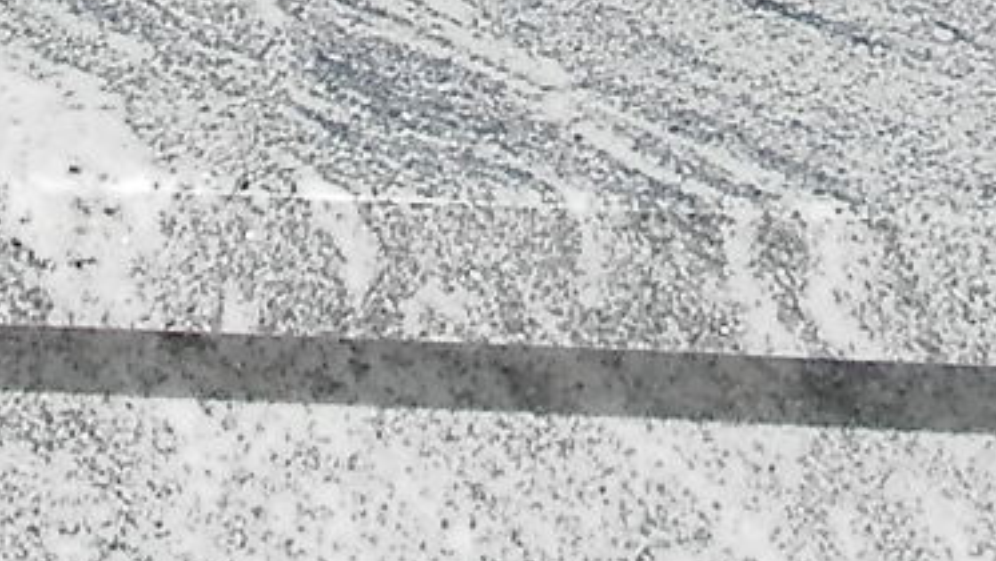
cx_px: -8
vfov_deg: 6.0
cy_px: -1218
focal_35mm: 187
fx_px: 4940
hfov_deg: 11.4
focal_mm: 4.5
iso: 80
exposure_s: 1/250
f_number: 8.7
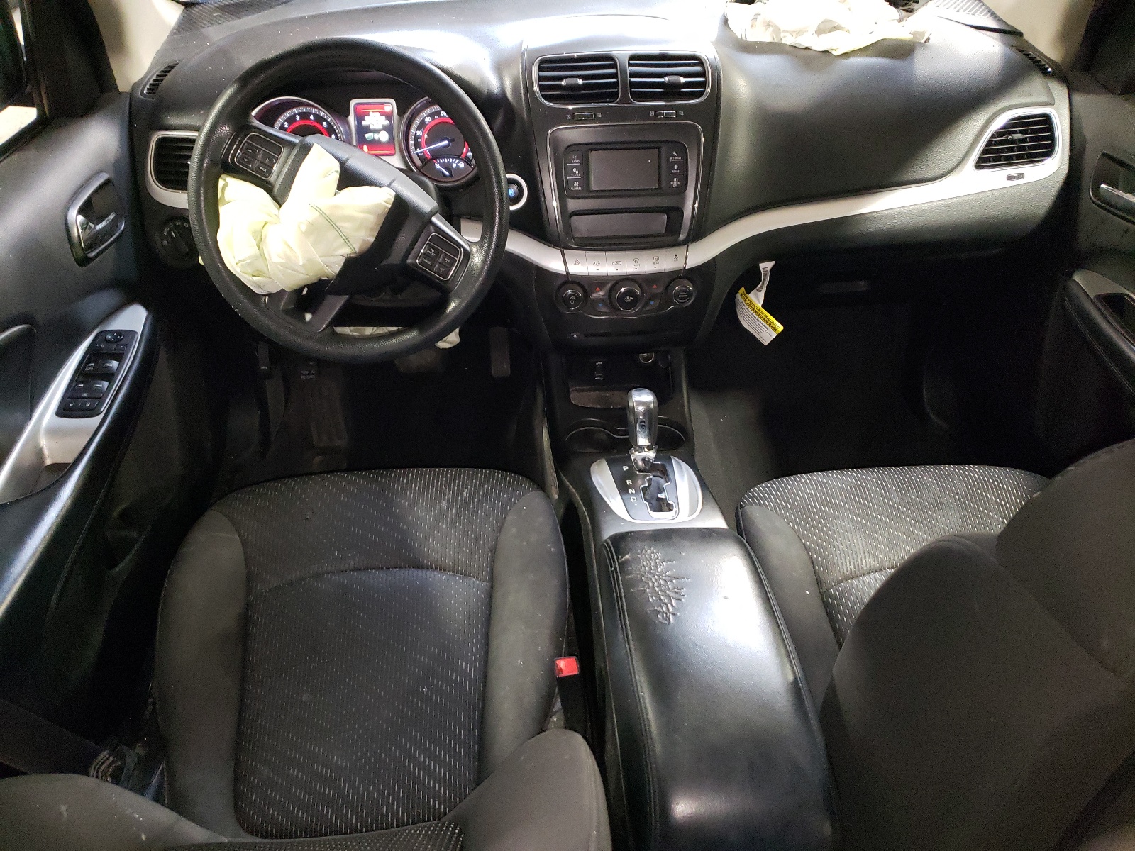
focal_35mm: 26
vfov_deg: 53.1
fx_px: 852
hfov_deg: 67.3
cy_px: 426
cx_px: 568
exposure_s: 1/24
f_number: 1.5
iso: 465
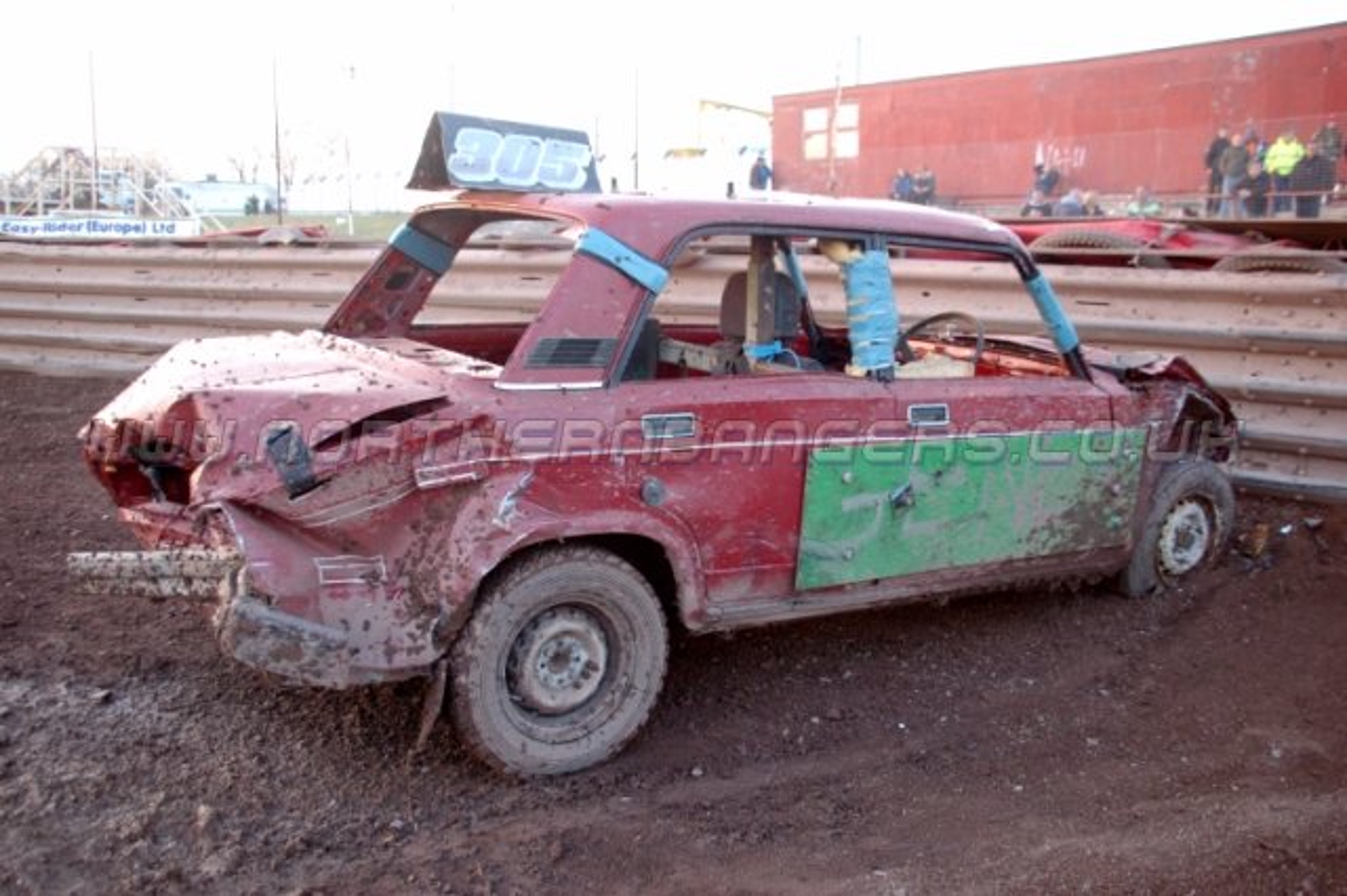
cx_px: 674
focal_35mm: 33
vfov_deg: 39.9
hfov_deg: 57.2
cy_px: 448
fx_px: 1234
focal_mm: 22
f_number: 4
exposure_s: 1/80
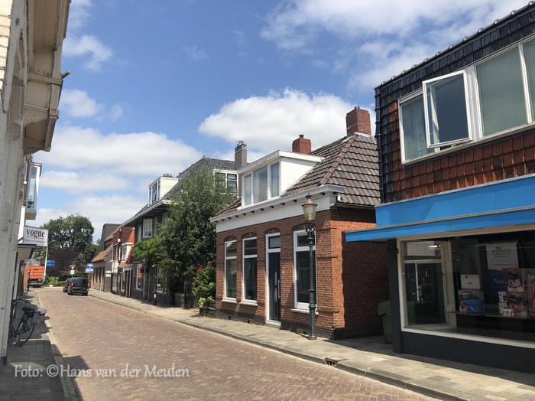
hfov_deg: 63.5
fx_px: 432
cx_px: 268
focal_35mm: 28
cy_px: 200
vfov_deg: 49.7
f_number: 1.8
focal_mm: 3.99
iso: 20
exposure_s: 1/2288
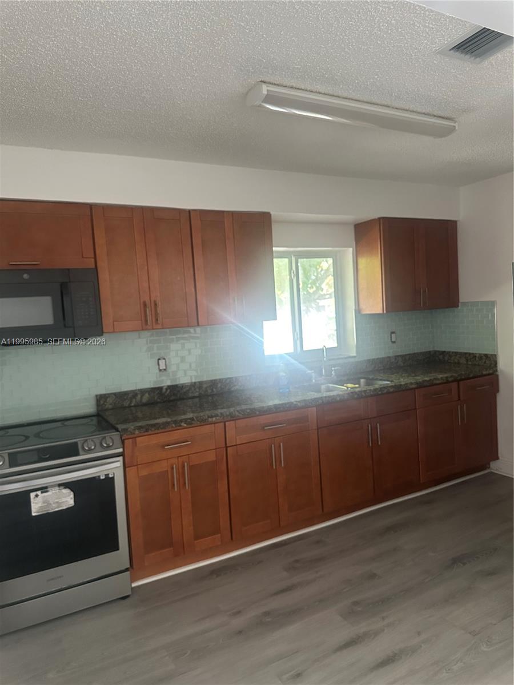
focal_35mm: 24
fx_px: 475
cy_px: 342
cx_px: 257
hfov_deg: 56.8
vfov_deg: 71.6
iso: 640
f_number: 1.78
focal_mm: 6.86
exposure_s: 1/60
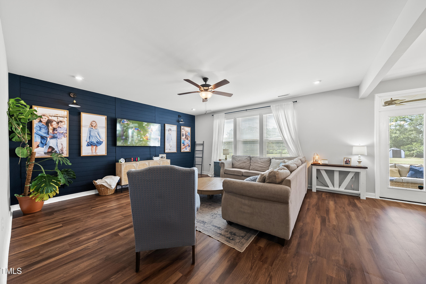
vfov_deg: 90.1
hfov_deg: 112.6
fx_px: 142
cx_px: 213
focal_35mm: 12
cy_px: 142
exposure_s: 1/13
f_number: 7.1
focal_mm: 12
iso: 800
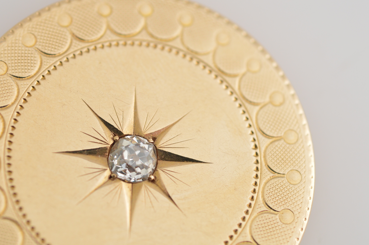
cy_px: 123
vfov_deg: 14.5
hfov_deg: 21.7
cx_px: 183
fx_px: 963
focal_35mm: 94
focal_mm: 60
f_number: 7.1
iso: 800
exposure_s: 1/125
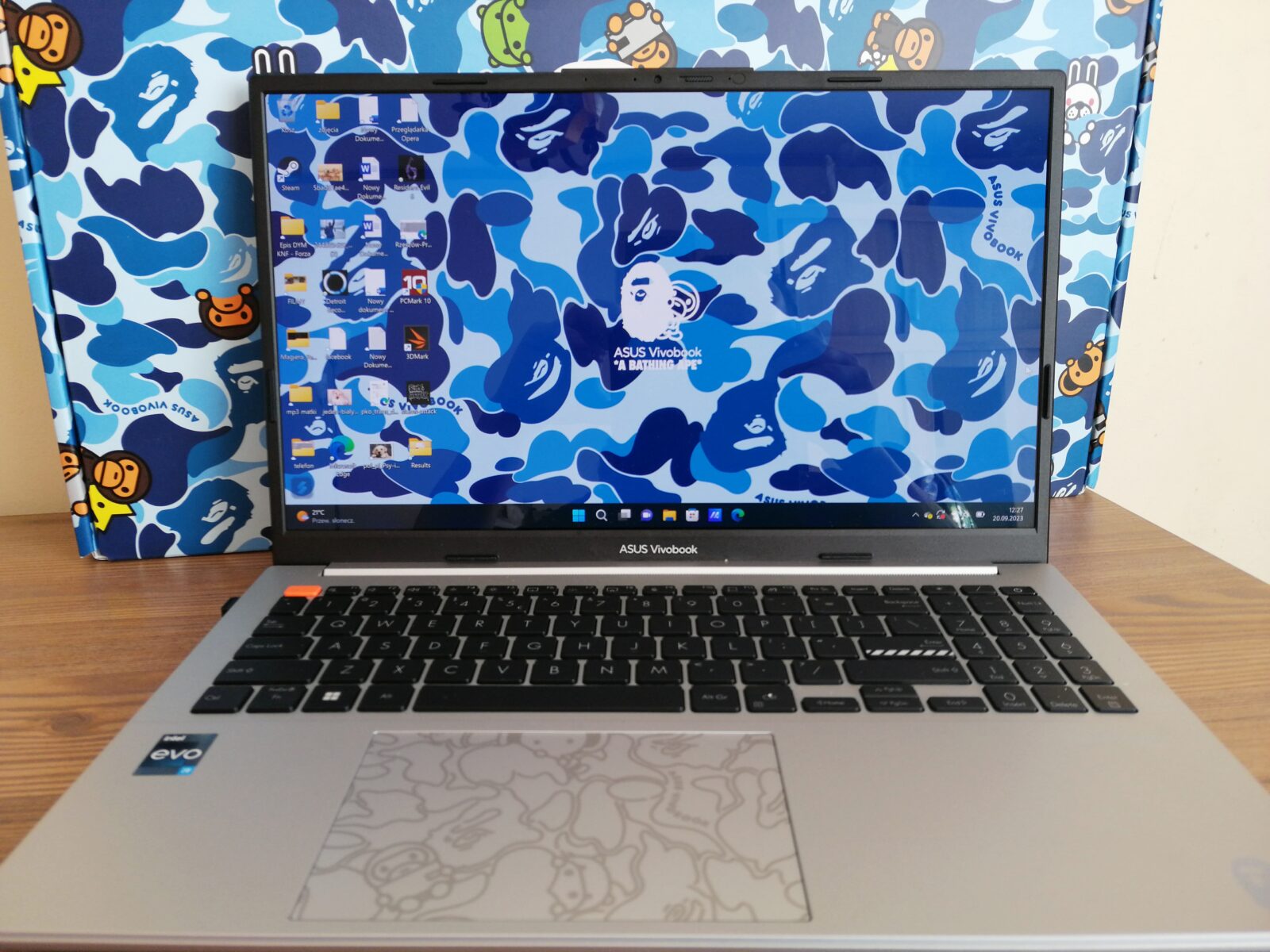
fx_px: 991
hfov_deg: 65.3
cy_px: 476
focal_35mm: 27
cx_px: 635
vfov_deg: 51.4
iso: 64
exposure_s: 1/50
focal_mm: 3.95
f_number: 1.8
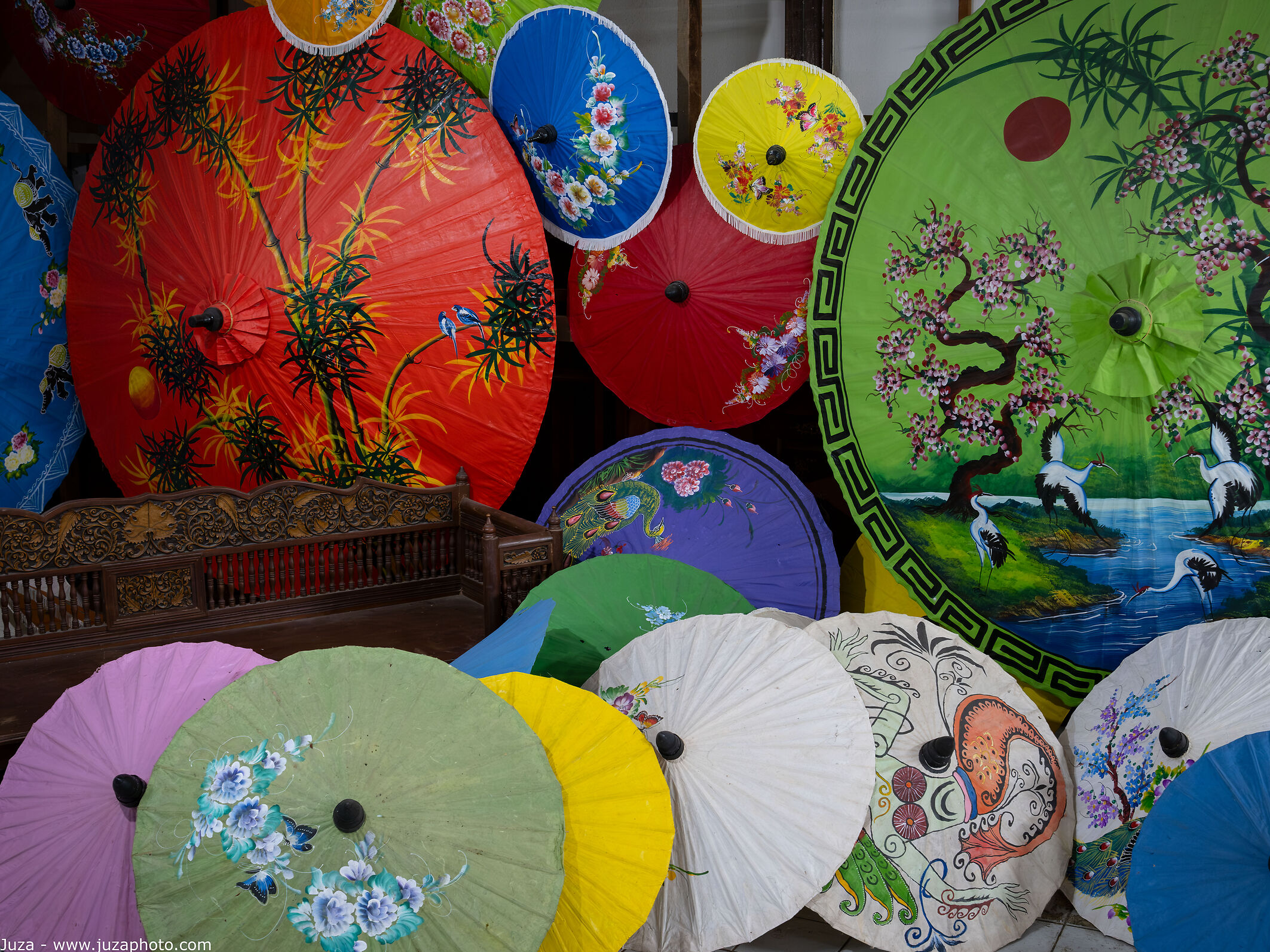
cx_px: 693
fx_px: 1394
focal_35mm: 38
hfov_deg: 48.9
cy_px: 477
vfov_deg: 37.7
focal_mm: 23
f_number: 5.6
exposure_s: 1/5
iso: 1600
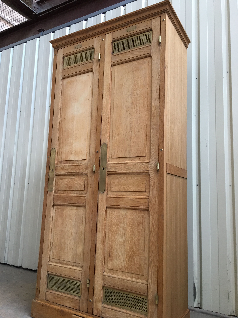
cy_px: 159
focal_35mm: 29
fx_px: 266
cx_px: 119
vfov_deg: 61.7
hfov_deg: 48.2
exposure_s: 1/33
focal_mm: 4.15
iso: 100
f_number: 2.2
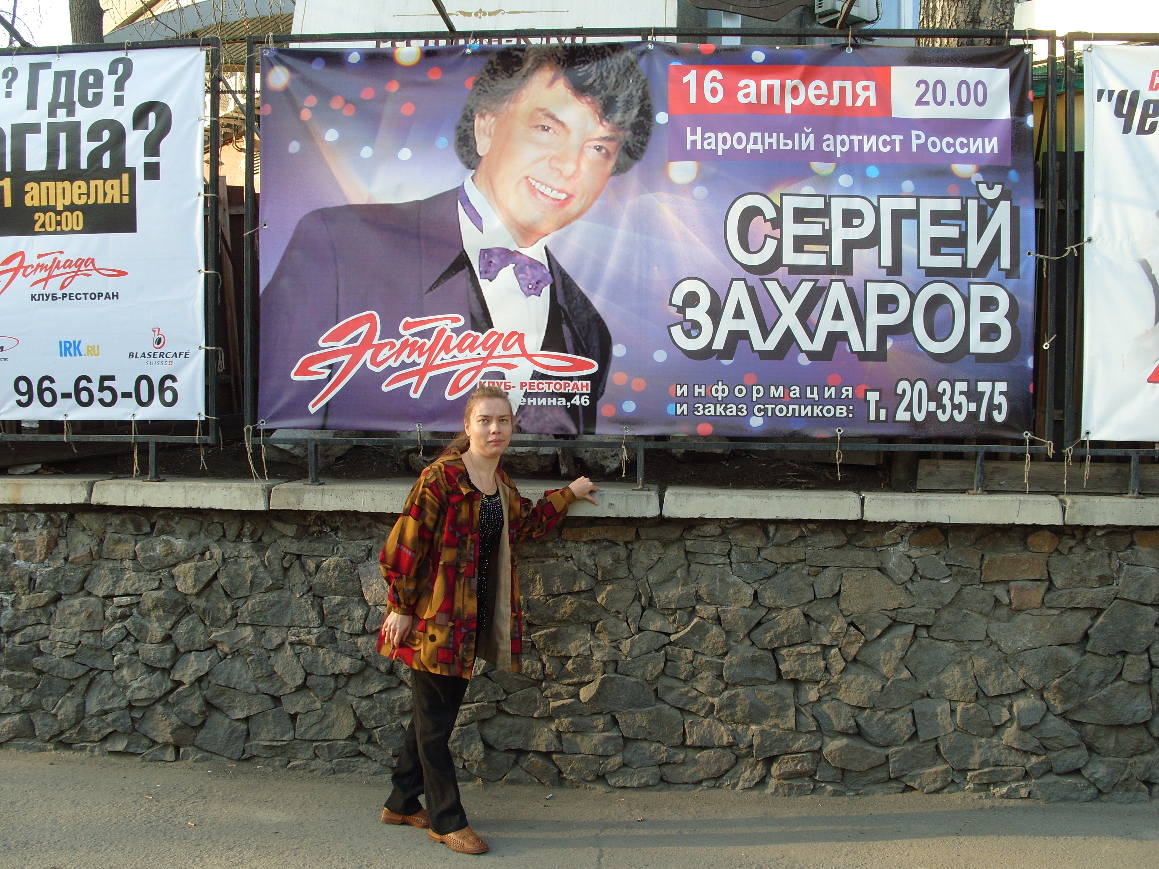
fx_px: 1172
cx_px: 580
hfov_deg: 52.6
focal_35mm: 35
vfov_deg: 40.7
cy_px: 434
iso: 80
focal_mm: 7.8
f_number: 4.1
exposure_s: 1/125
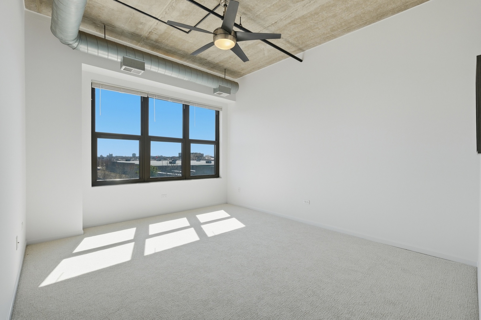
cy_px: 160
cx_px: 240
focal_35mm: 15
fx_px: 200
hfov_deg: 100.4
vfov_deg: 77.3
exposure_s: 1/2400
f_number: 7.1
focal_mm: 10
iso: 640
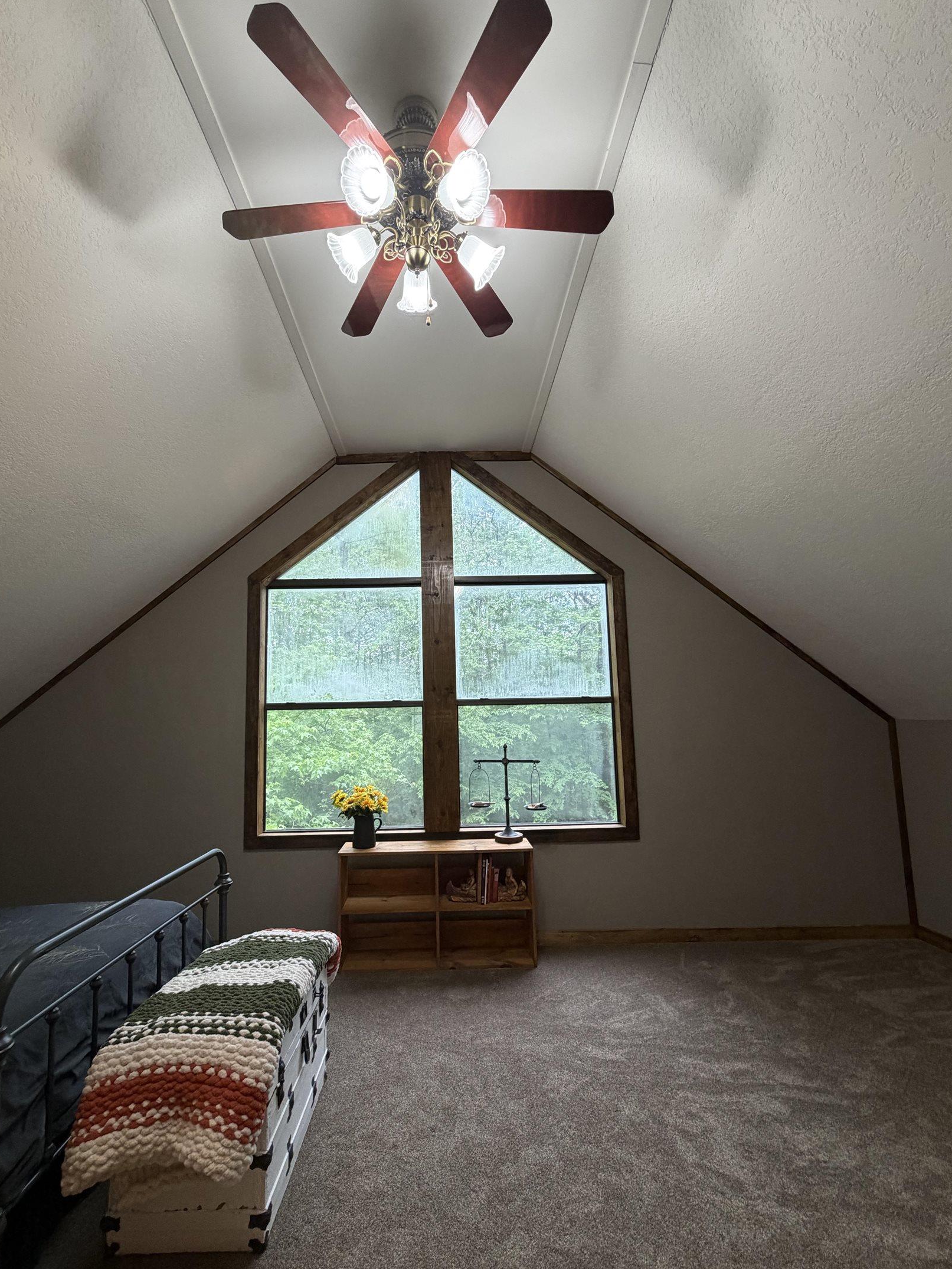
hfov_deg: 81.7
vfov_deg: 98.1
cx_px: 455
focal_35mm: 15
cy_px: 656
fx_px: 550
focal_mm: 2.22
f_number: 2.2
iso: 250
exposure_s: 1/60
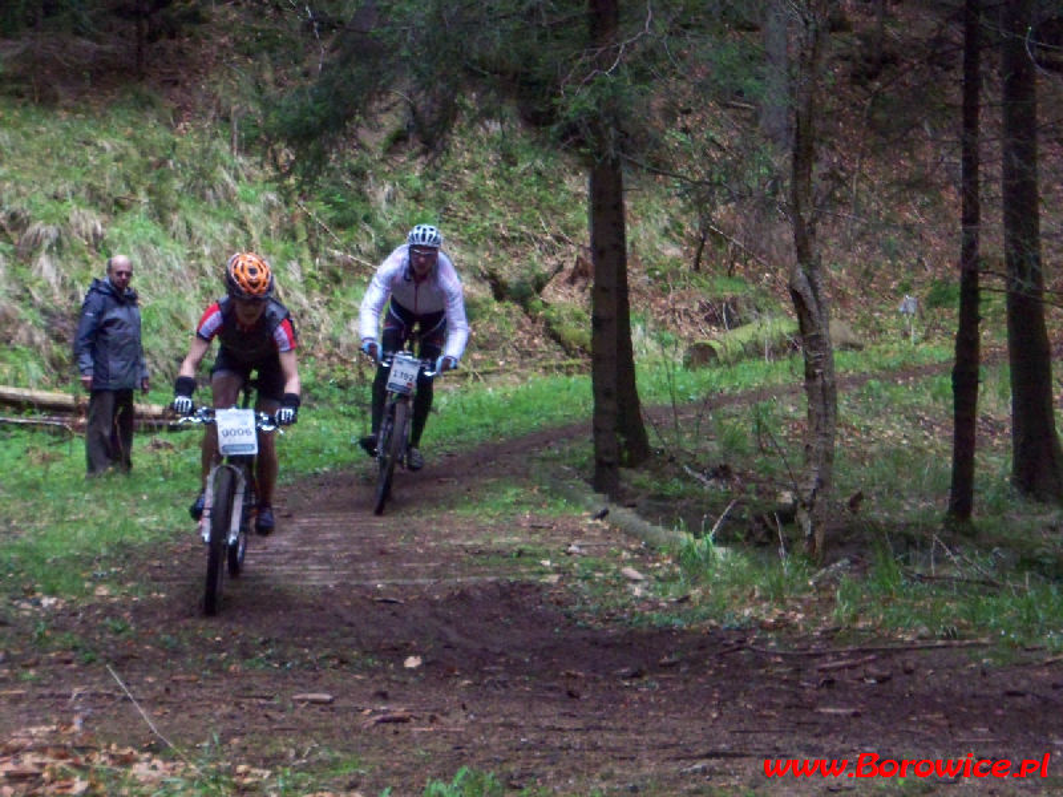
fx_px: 3593
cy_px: 398
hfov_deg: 16.8
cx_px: 532
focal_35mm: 117
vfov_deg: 12.7
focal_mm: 19.2
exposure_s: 1/125
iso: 400
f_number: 4.4
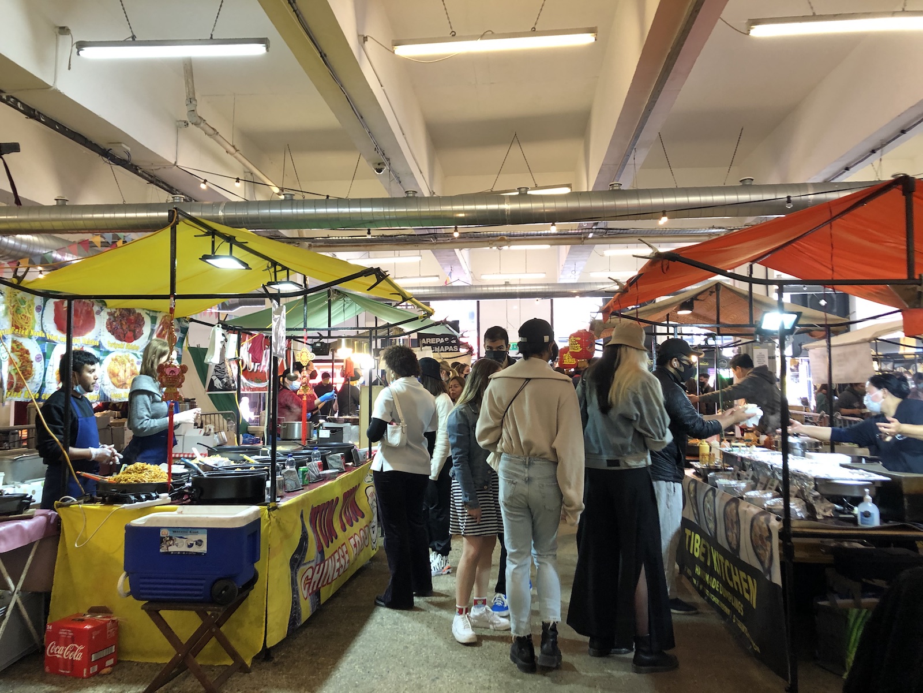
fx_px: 747
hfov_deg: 63.4
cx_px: 462
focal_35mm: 28
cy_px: 346
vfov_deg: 49.7
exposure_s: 1/100
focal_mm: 3.99
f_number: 1.8
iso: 100
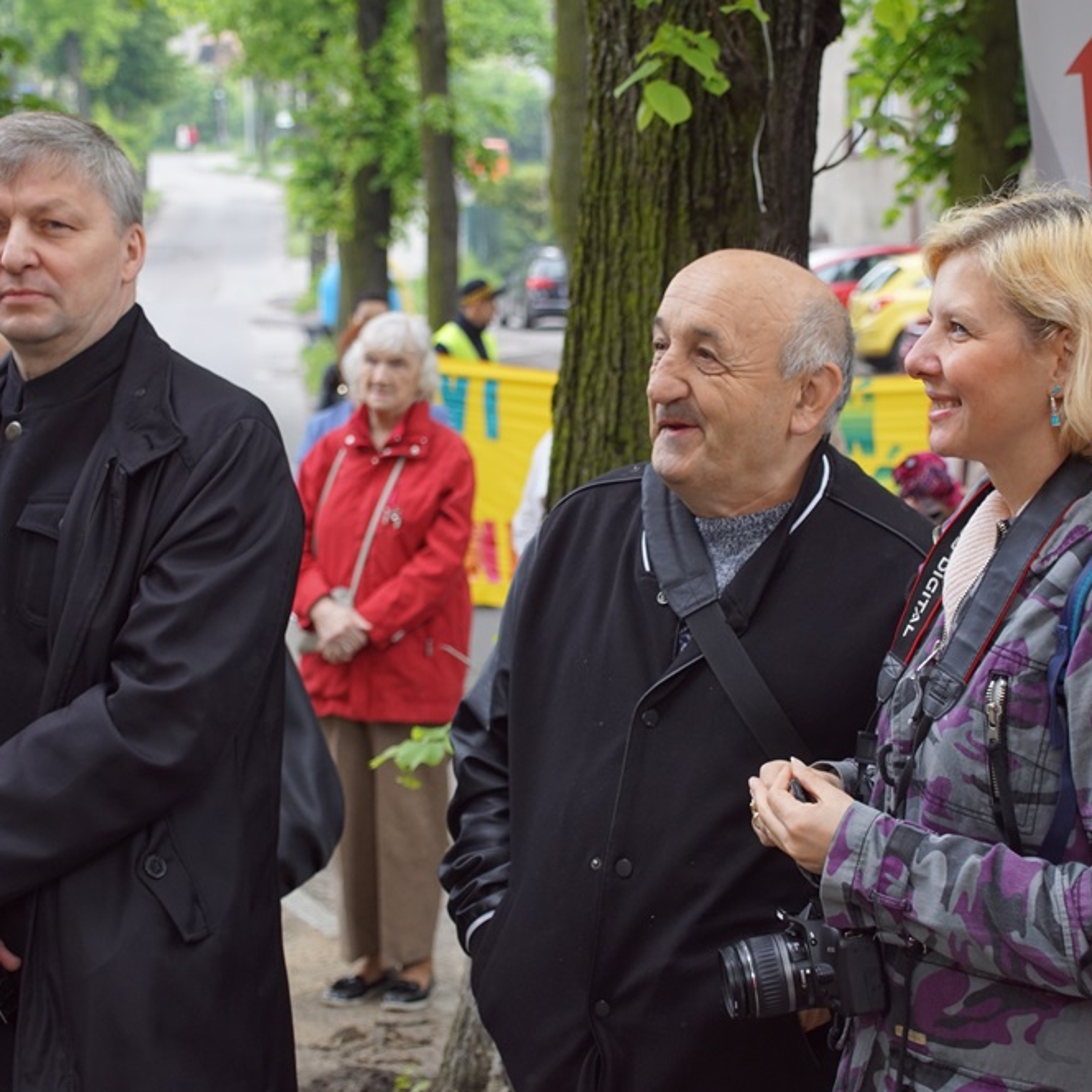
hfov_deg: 18.1
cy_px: 547
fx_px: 3426
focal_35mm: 96
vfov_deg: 18.1
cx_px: 569
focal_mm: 50
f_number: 5
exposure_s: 1/160
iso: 400
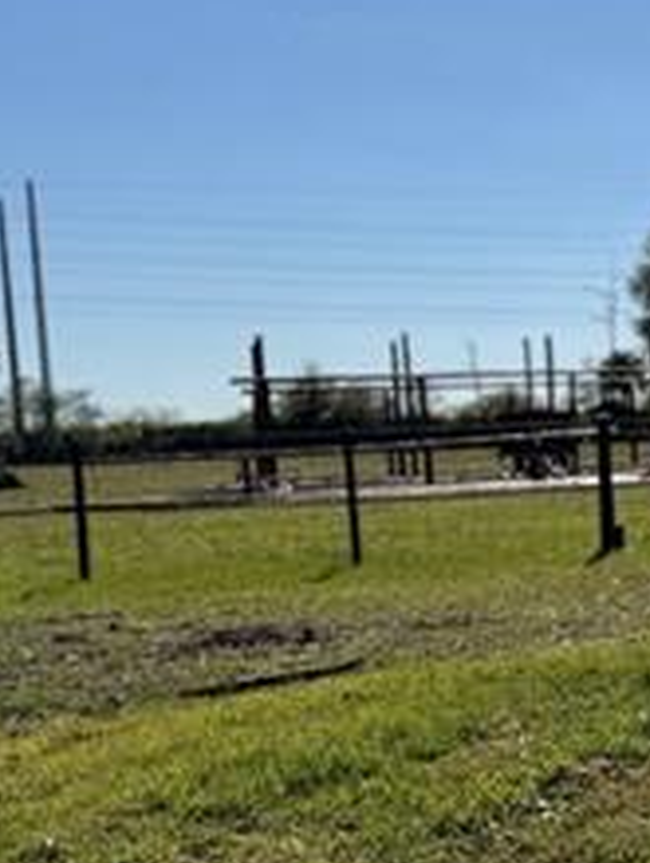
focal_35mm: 84
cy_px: 611
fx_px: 2097
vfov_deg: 23.1
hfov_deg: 16.6
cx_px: 867
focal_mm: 6.76
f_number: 1.78
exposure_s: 1/9009
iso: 80
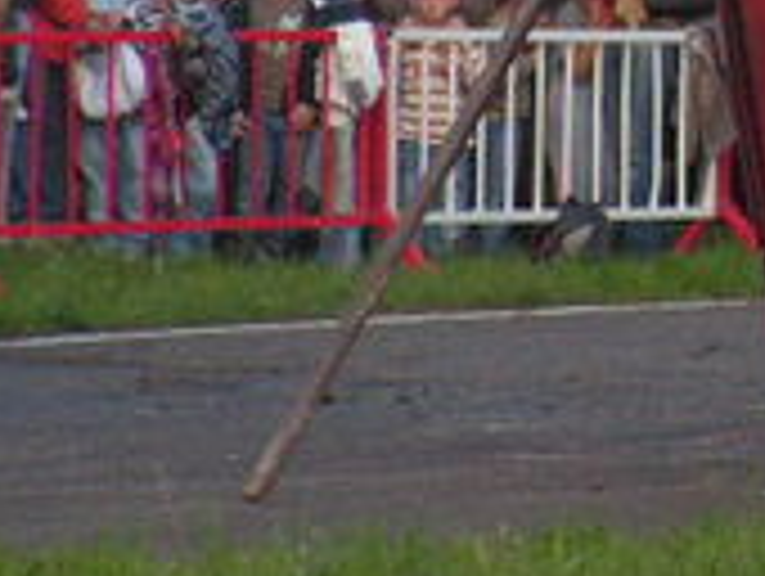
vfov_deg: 2.9
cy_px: -178
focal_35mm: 514
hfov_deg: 3.8
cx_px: 1008
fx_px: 11375
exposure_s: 1/200
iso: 200
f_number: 3.4
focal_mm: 29.3
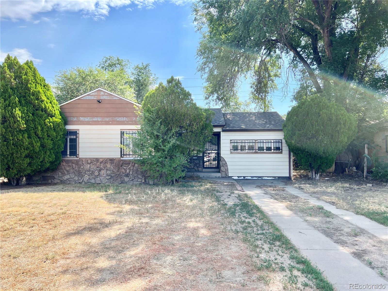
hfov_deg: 67.3
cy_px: 146
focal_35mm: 26
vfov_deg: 53.1
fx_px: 291
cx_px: 194
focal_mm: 5.7
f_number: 1.5
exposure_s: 1/2208
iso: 50
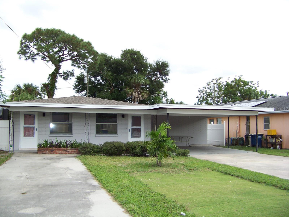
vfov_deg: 39.7
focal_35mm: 36
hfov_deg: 51.4
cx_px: 144
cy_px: 108
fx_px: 301
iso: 67
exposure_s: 1/400
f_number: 2.8
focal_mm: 5.85
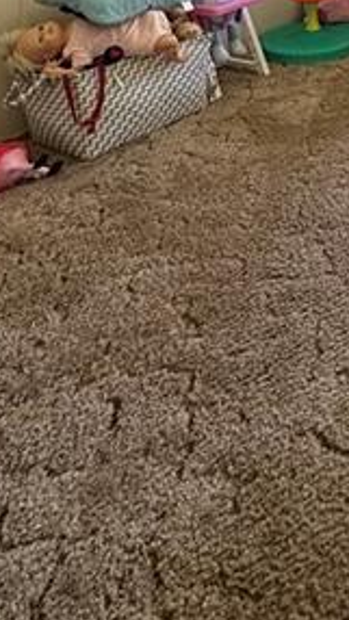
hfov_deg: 24.1
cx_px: 492
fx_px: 674
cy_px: -124
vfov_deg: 37.4
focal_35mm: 41
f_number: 2.2
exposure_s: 1/60
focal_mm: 2.22
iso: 640
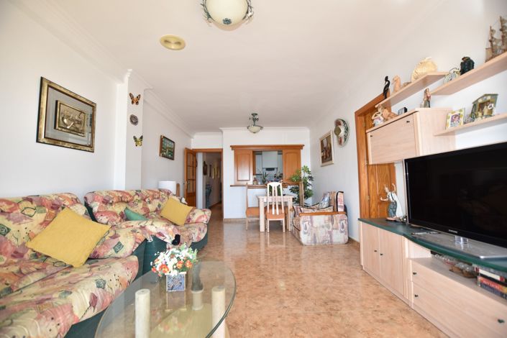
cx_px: 254
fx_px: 211
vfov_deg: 77.3
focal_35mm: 15
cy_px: 169
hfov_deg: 100.4
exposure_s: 1/200
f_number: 3.5
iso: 280
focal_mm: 10
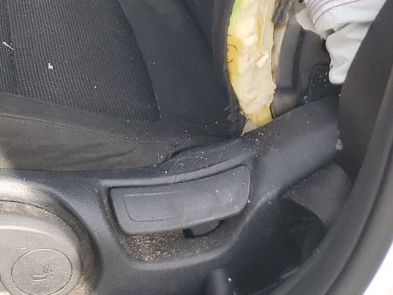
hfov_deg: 21.8
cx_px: -128
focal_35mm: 80
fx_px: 908
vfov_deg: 16.9
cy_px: -131
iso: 50
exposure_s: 1/400
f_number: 1.5
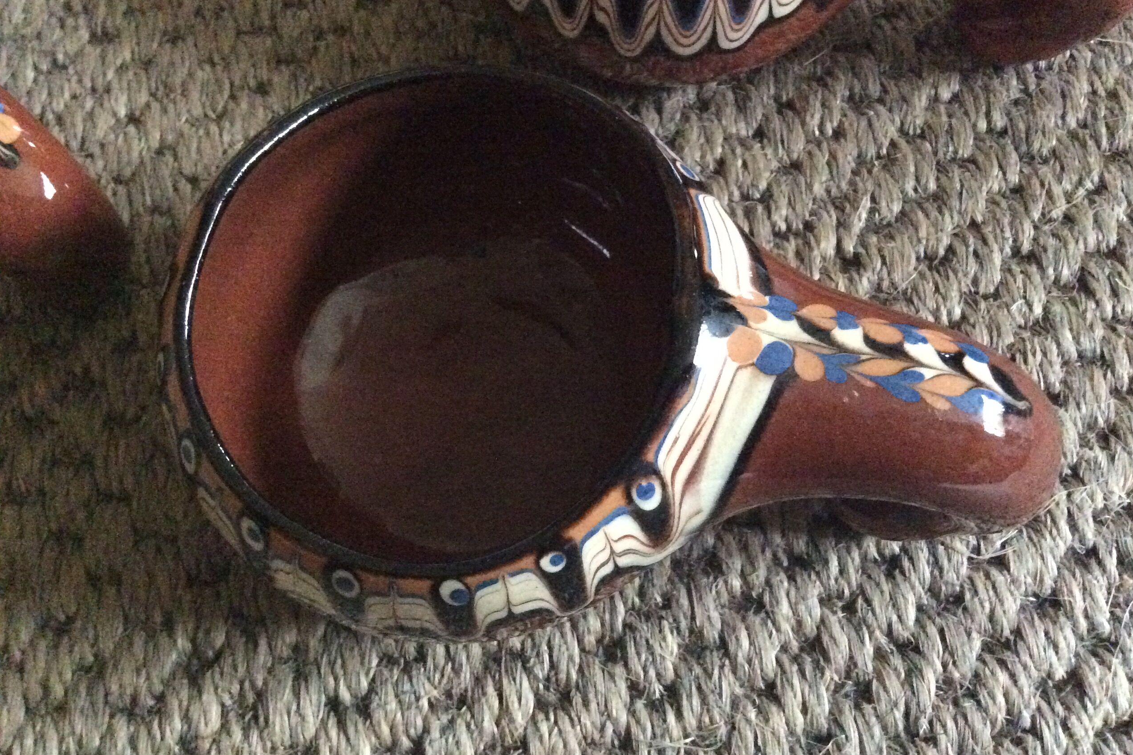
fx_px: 1070
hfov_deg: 55.8
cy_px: 354
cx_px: 578
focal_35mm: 34
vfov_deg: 38.9
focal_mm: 3.3
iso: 800
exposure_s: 1/17
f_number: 2.4
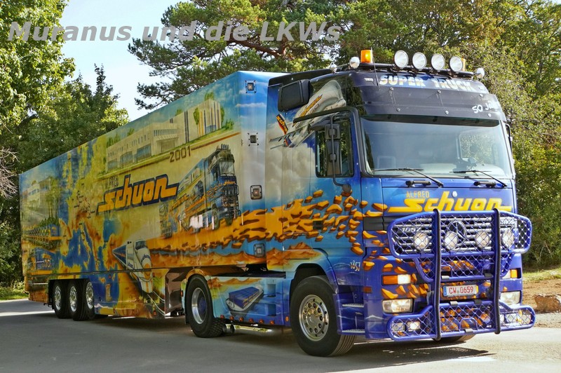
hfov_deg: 43.1
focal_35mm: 46
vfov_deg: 29.4
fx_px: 710
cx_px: 280
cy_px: 186
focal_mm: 30.4
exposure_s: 1/2500
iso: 1000
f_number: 4
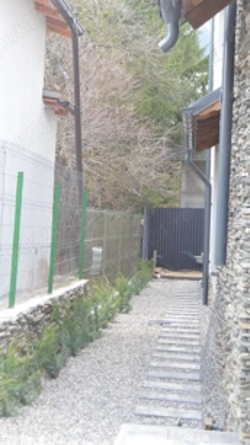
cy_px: 190
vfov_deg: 32.3
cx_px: 78
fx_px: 766
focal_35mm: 65
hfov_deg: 18.5
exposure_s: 1/500
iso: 1100
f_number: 4
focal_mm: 28
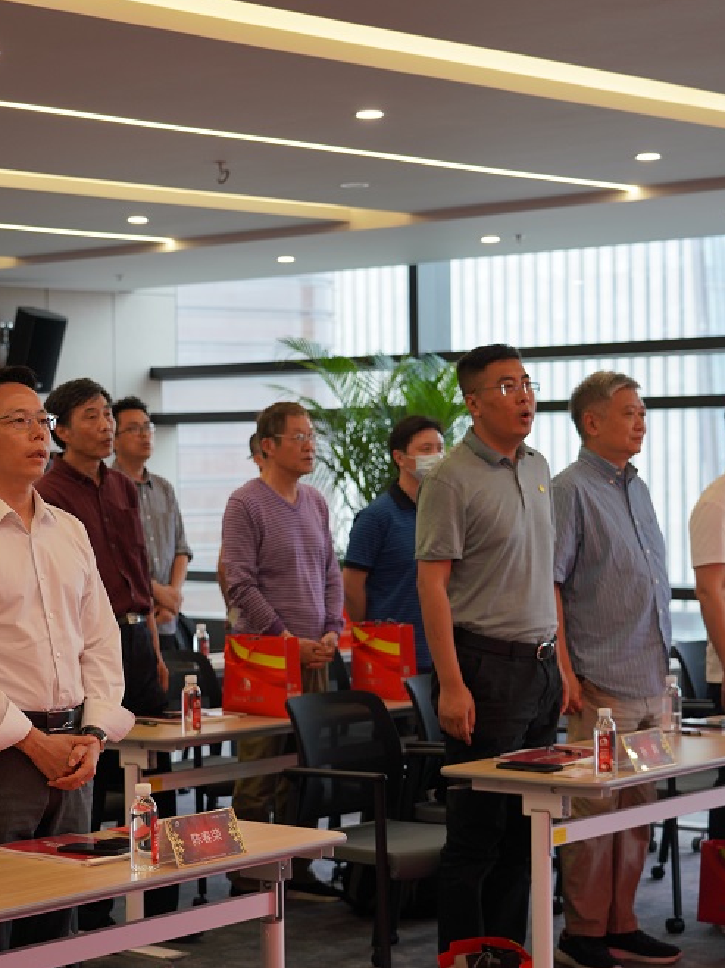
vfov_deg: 25.7
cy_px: 486
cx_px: 254
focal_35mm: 76
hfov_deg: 19.3
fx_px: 2124
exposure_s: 1/160
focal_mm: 52
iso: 640
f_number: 4
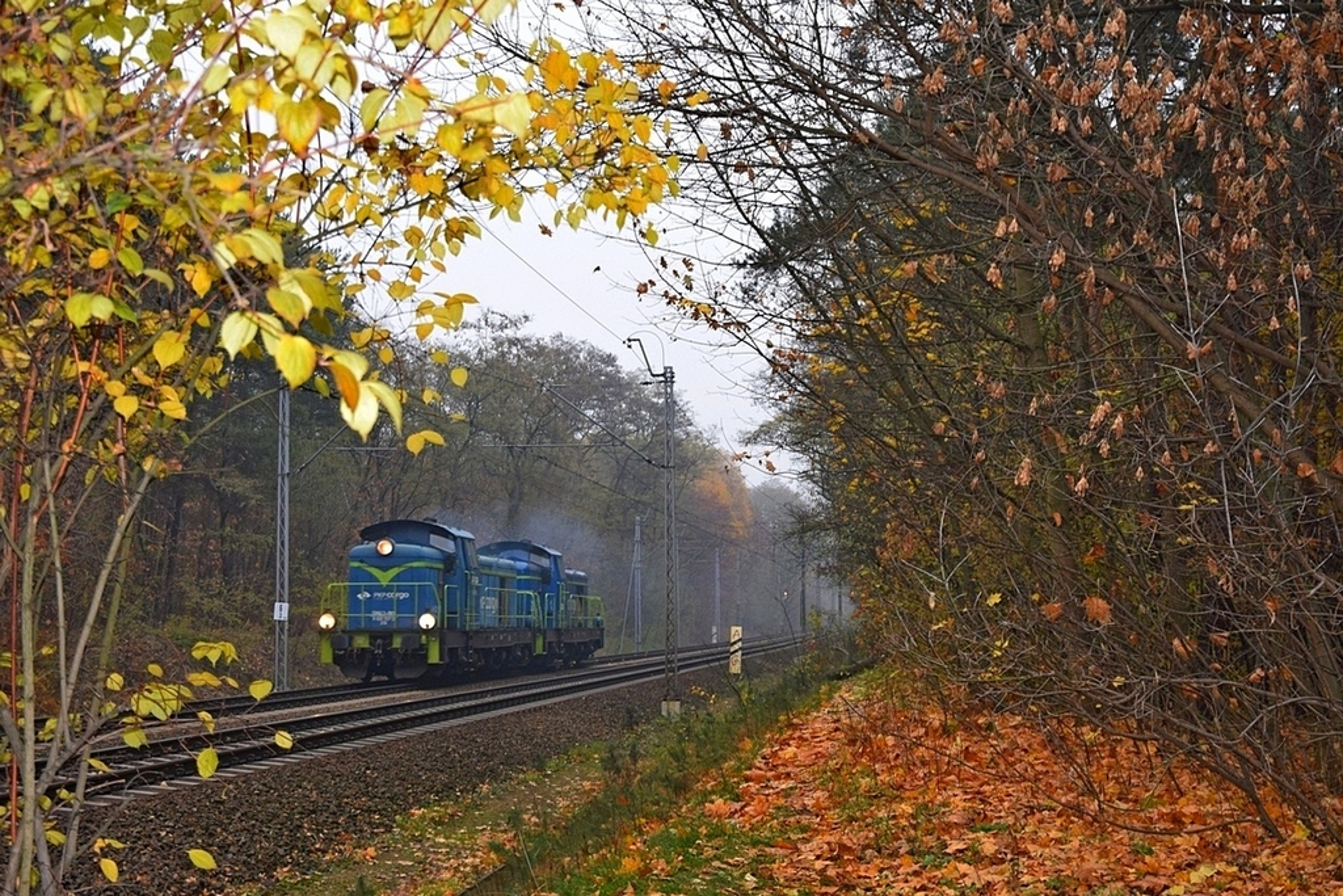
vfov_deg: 28.1
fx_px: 1791
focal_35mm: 48
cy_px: 448
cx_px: 672
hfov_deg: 41.1
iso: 720
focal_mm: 32
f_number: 5.6
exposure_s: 1/125
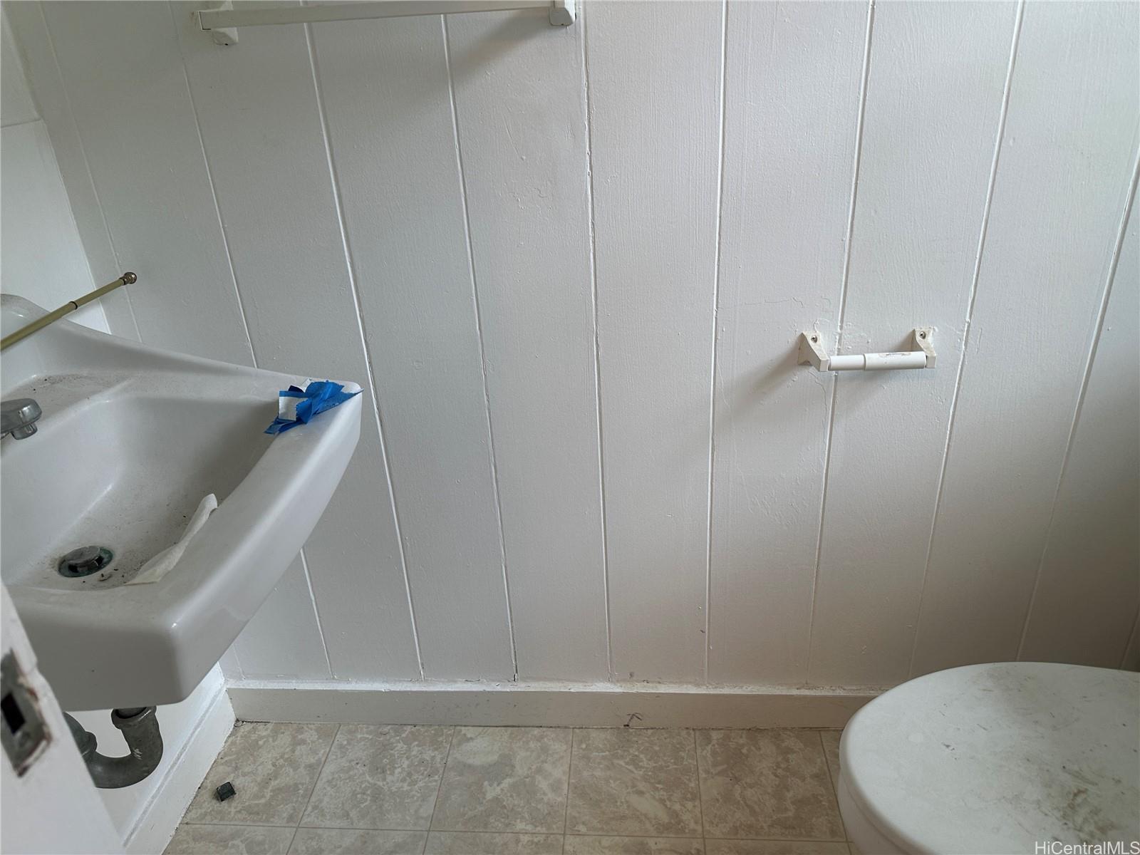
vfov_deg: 56.8
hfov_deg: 71.6
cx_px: 570
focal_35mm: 24
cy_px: 428
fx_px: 790
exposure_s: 1/120
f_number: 1.78
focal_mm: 6.86
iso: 80
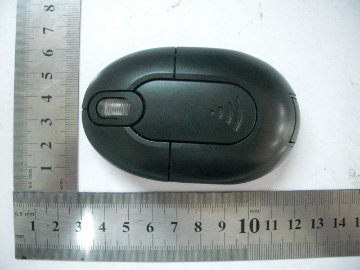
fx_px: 374
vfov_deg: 39.7
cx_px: 180
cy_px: 135
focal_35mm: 36
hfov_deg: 51.4
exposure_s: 1/40
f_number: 2.8
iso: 800
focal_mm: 6.3
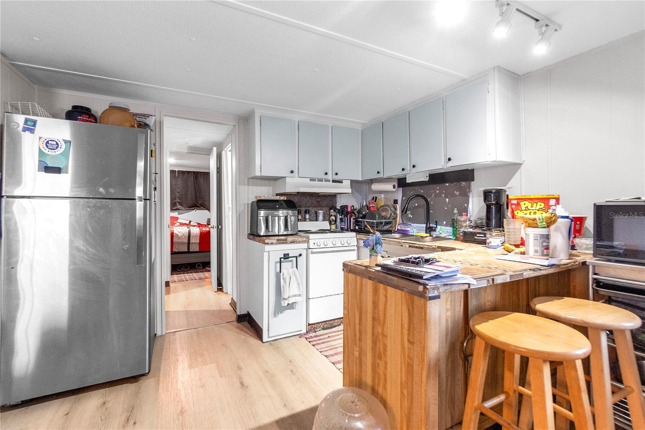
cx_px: 322
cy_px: 215
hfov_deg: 100.4
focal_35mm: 15
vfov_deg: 77.3
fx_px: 269
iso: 1600
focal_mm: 10
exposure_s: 1/20
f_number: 4
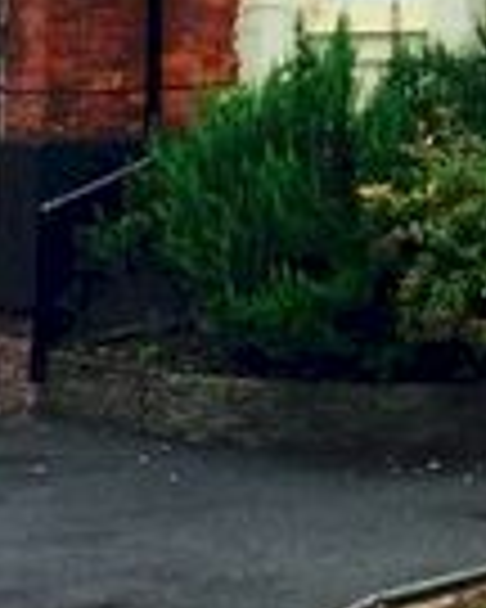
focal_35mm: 147
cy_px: -349
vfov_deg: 12.4
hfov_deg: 10.1
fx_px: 2643
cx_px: 774
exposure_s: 1/235
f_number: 2.2
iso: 32
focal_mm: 4.15
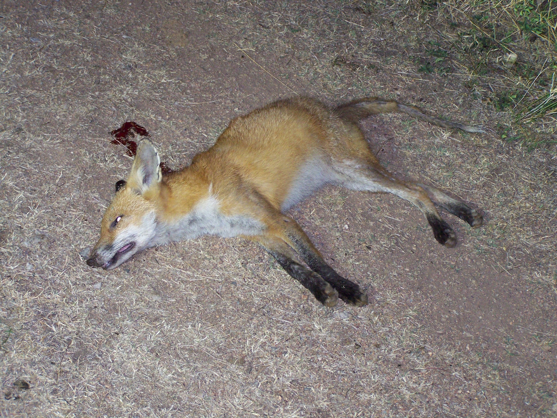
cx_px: 278
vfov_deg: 18.0
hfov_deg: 23.8
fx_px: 1319
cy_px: 209
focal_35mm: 82
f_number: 3.2
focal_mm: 13.7
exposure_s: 1/80
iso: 160
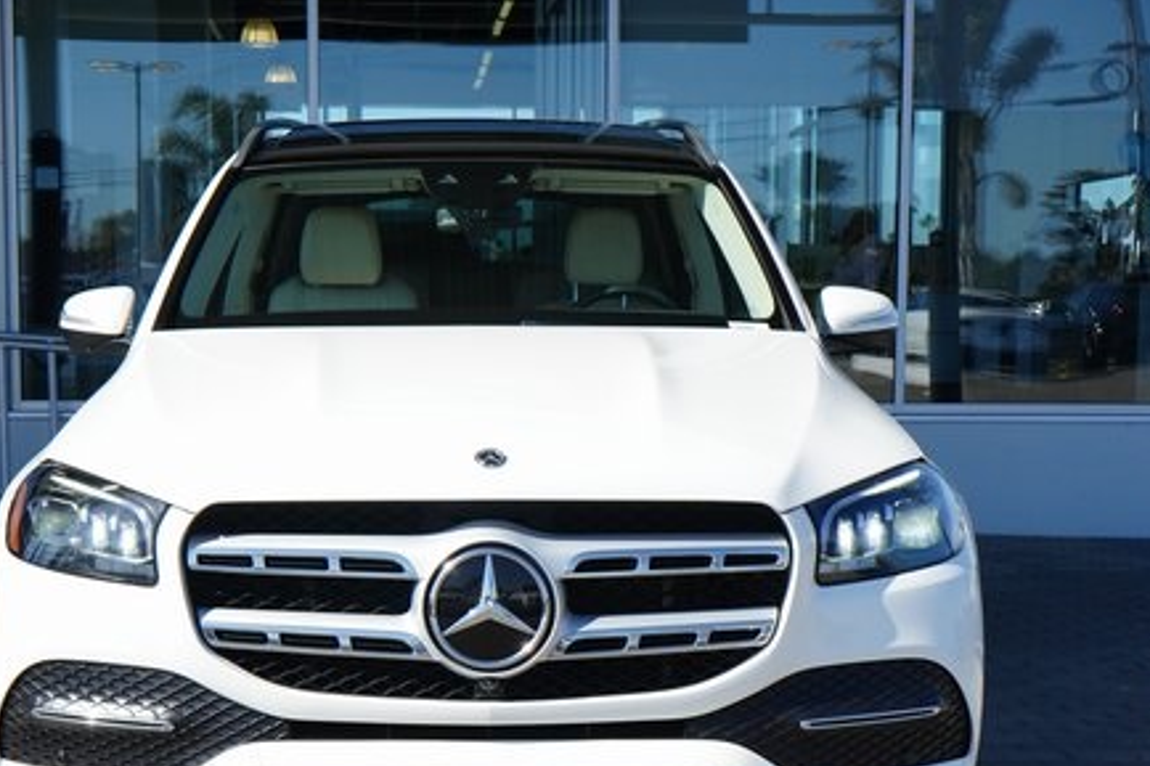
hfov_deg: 33.9
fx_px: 1884
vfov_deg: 22.9
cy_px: 521
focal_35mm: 59
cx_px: 493
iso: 1000
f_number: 8
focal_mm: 40
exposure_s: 1/2000
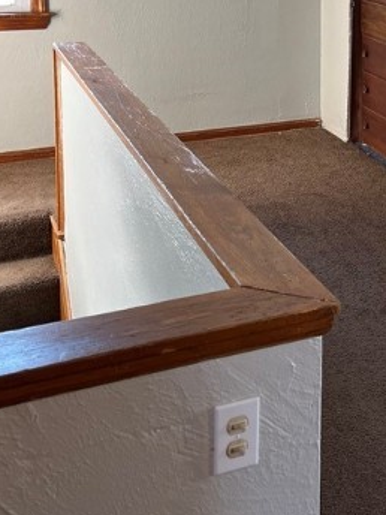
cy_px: 45
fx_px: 862
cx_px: 387
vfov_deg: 31.6
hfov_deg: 24.1
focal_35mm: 58
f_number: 1.6
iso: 100
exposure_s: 1/120
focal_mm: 5.1
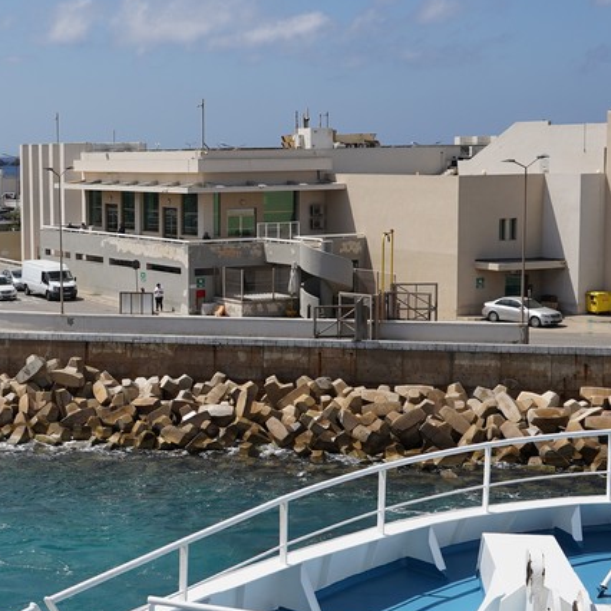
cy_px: 328
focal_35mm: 67
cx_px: 34
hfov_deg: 24.8
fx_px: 1338
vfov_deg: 25.7
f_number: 8
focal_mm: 28
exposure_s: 1/500
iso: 100
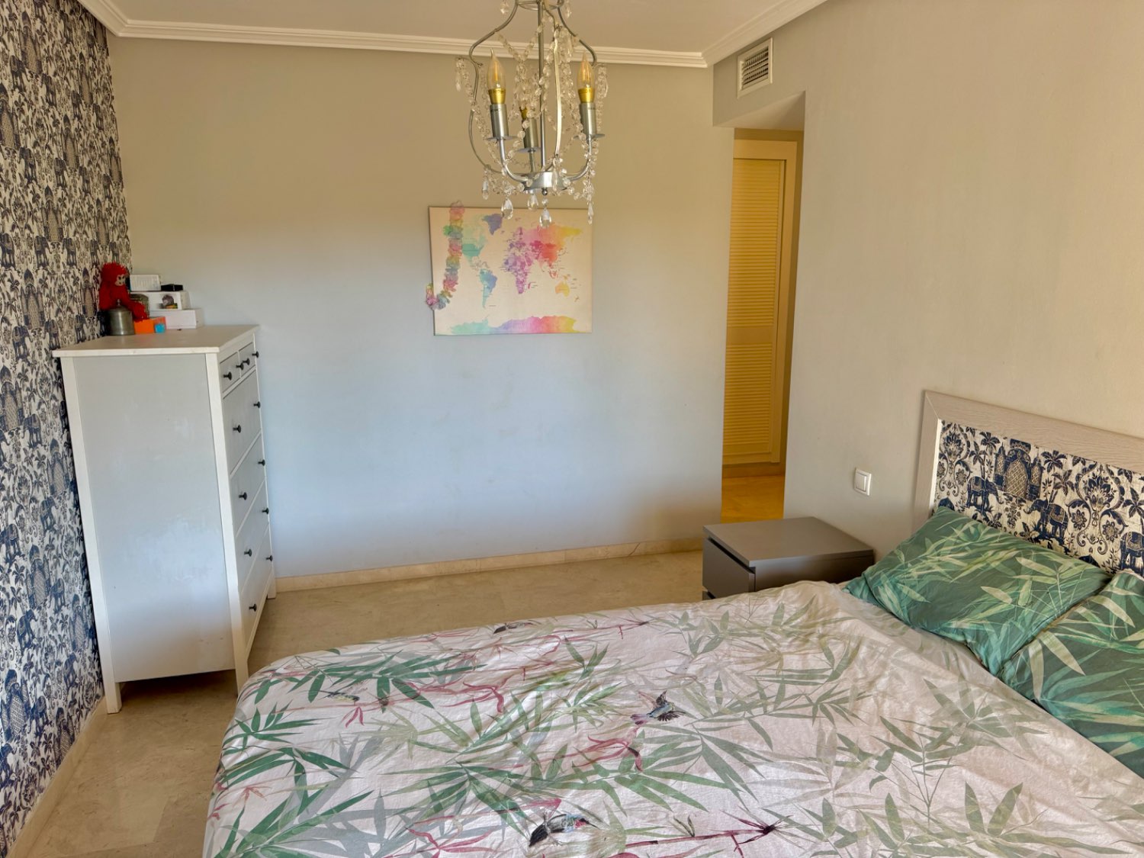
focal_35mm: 24
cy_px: 429
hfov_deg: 71.6
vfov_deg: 56.8
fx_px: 793
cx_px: 572
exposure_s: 1/121
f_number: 1.78
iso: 160
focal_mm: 6.76
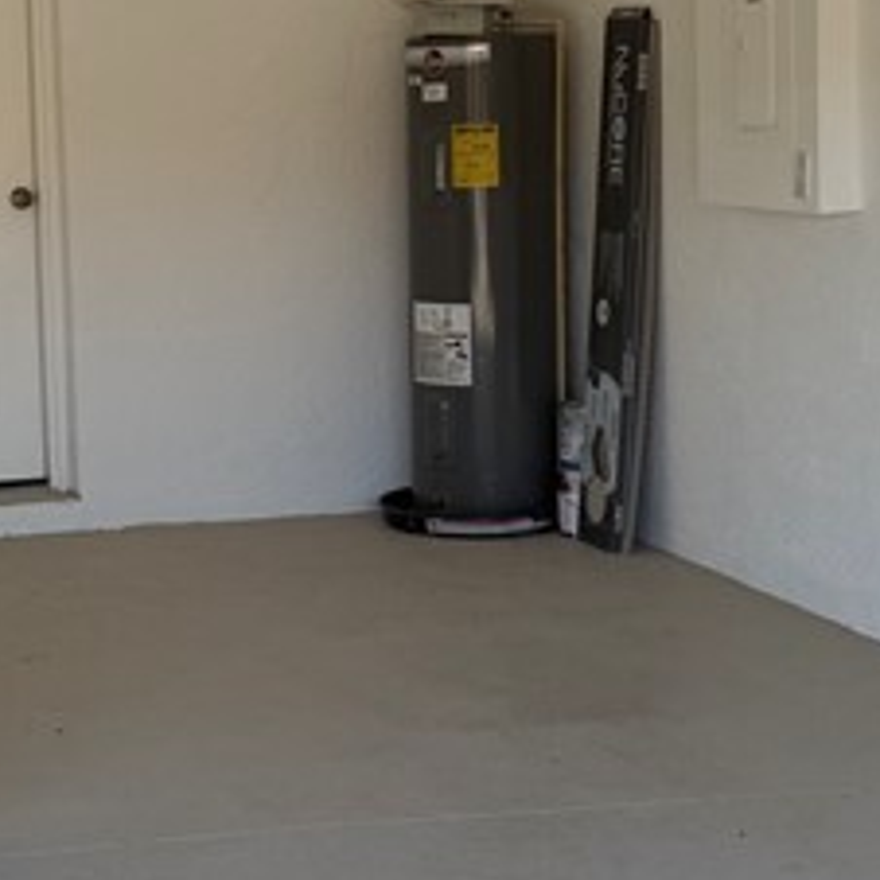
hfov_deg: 17.6
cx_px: -31
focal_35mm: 96
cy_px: 300
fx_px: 2761
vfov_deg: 18.1
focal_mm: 6.76
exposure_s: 1/702
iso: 80
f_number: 1.78
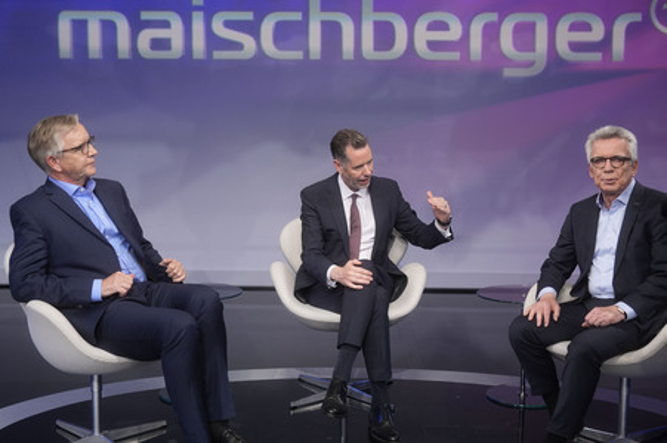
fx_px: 833
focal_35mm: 45
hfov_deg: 43.6
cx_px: 334
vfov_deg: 29.8
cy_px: 222
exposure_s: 1/200
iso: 640
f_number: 2.2
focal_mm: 30
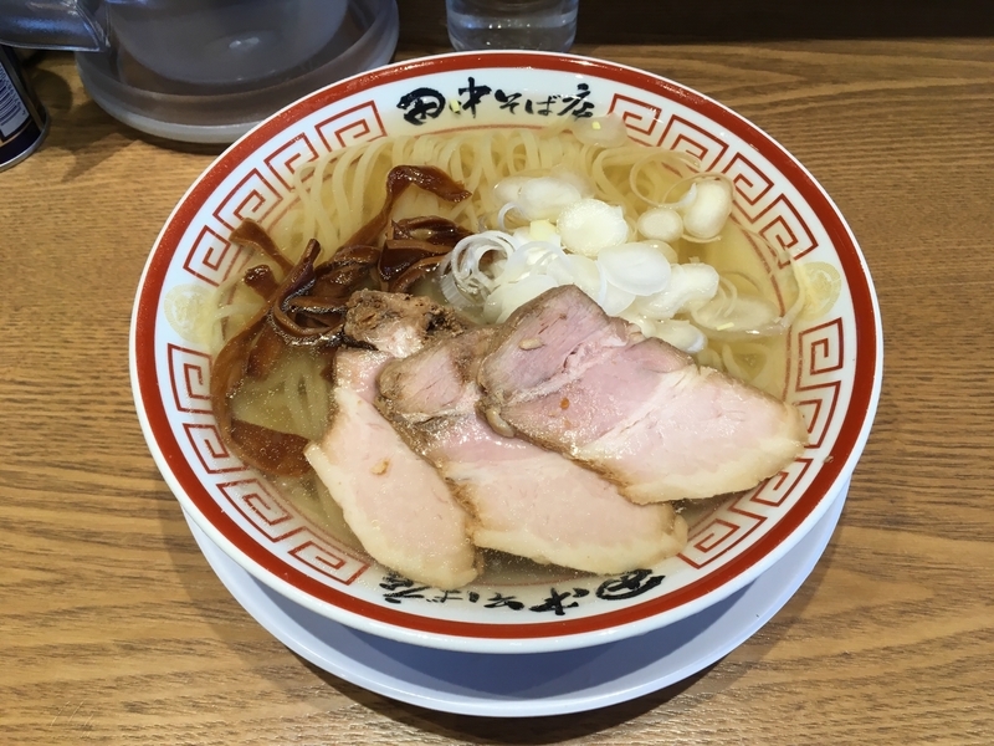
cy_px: 373
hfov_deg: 61.7
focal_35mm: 29
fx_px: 833
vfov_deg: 48.2
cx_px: 497
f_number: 2.2
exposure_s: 1/30
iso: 25
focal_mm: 4.15
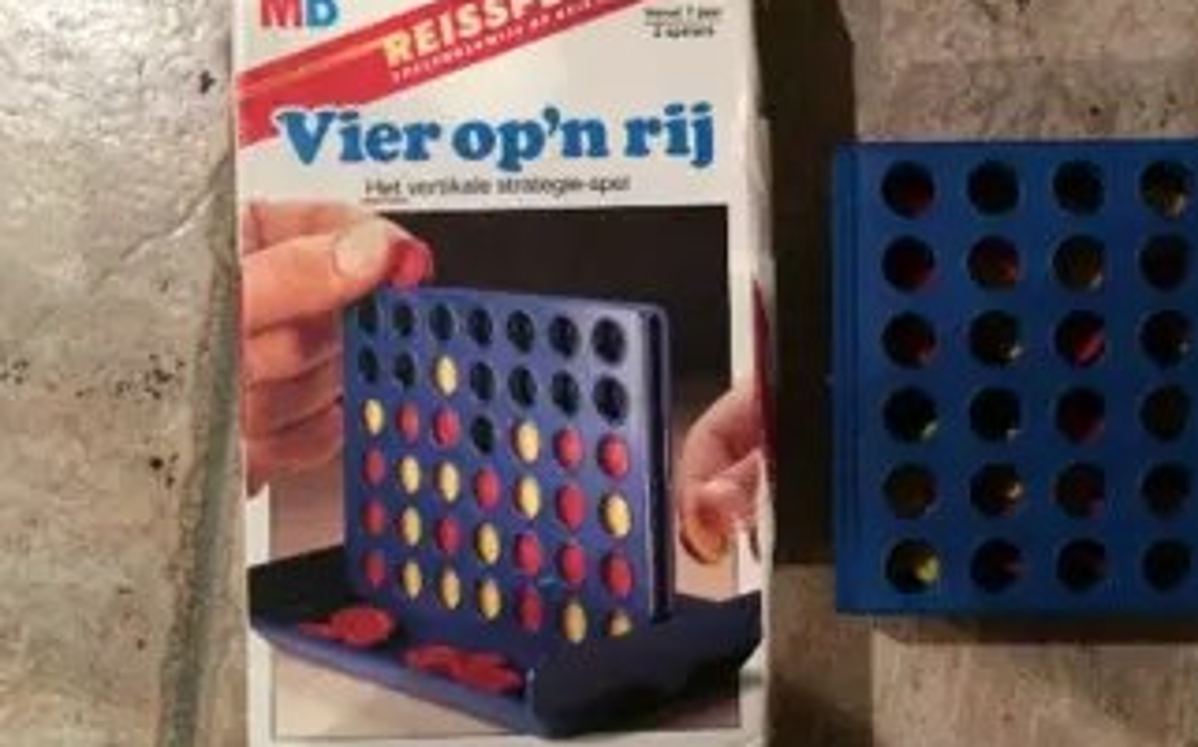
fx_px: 1501
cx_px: 836
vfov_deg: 27.9
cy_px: 415
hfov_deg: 42.7
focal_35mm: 46
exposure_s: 1/17
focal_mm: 4.15
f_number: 2.2
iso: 500
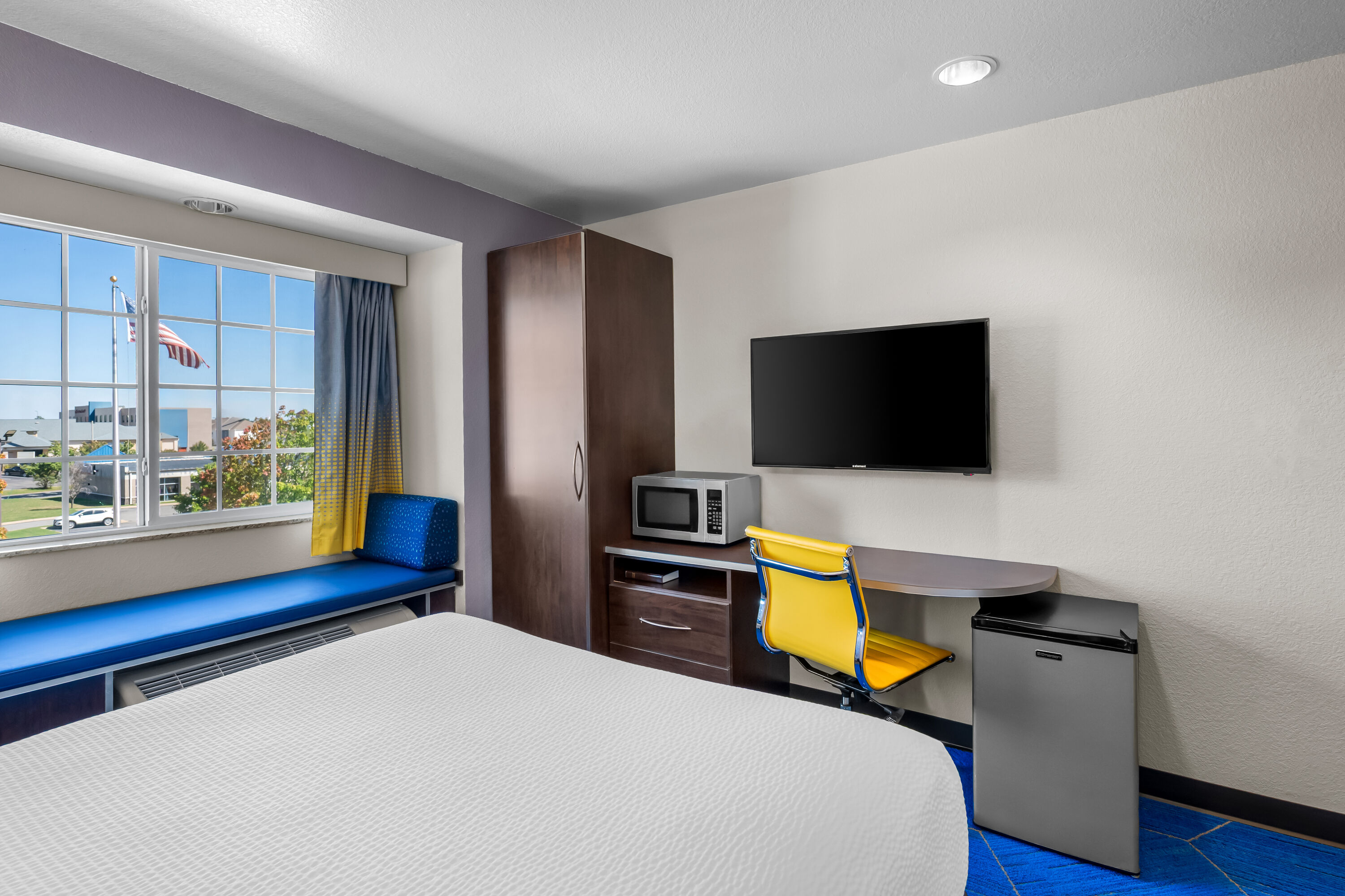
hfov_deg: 91.6
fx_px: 654
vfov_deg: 68.9
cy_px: 448
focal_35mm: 18
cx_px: 672
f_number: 8
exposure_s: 1/20
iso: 5000
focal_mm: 17.5
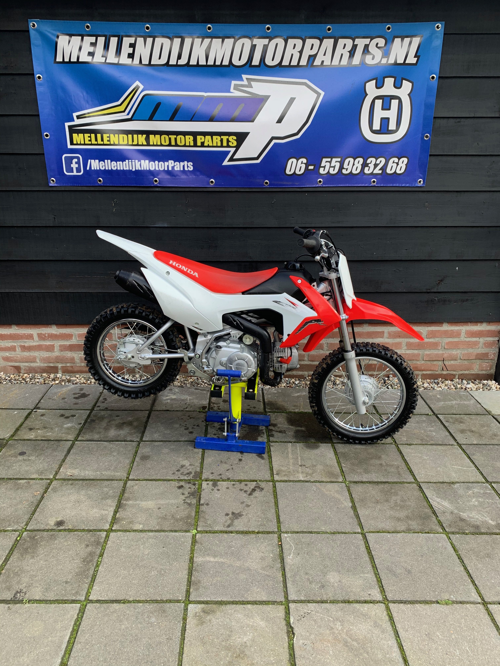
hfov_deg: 53.1
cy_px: 333
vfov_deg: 67.3
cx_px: 250
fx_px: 501
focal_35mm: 26
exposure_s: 1/213
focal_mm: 4.25
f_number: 1.8
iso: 25
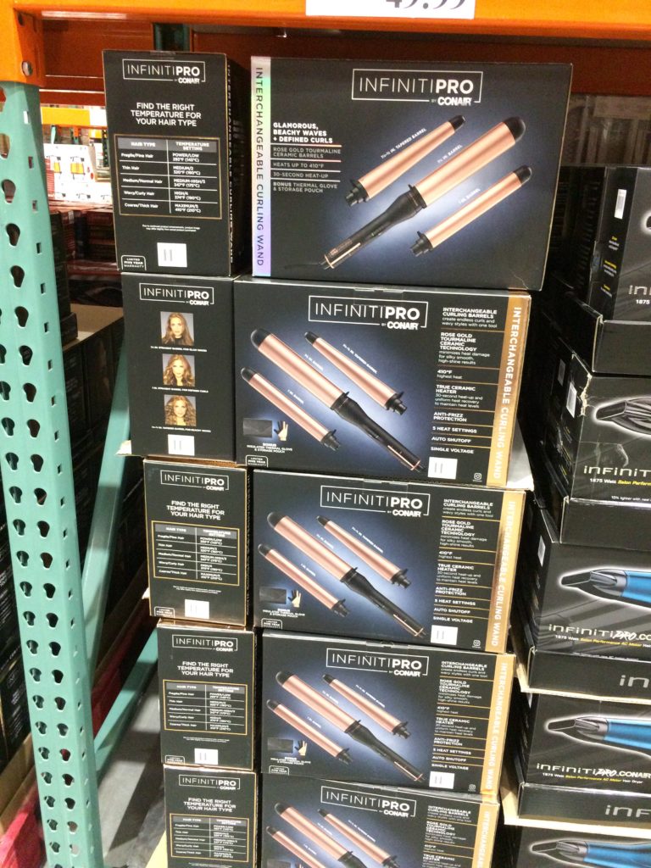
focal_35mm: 29
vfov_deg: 61.7
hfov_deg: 48.2
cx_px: 326
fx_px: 727
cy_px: 434
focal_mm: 4.15
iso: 320
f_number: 2.2
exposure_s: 1/30
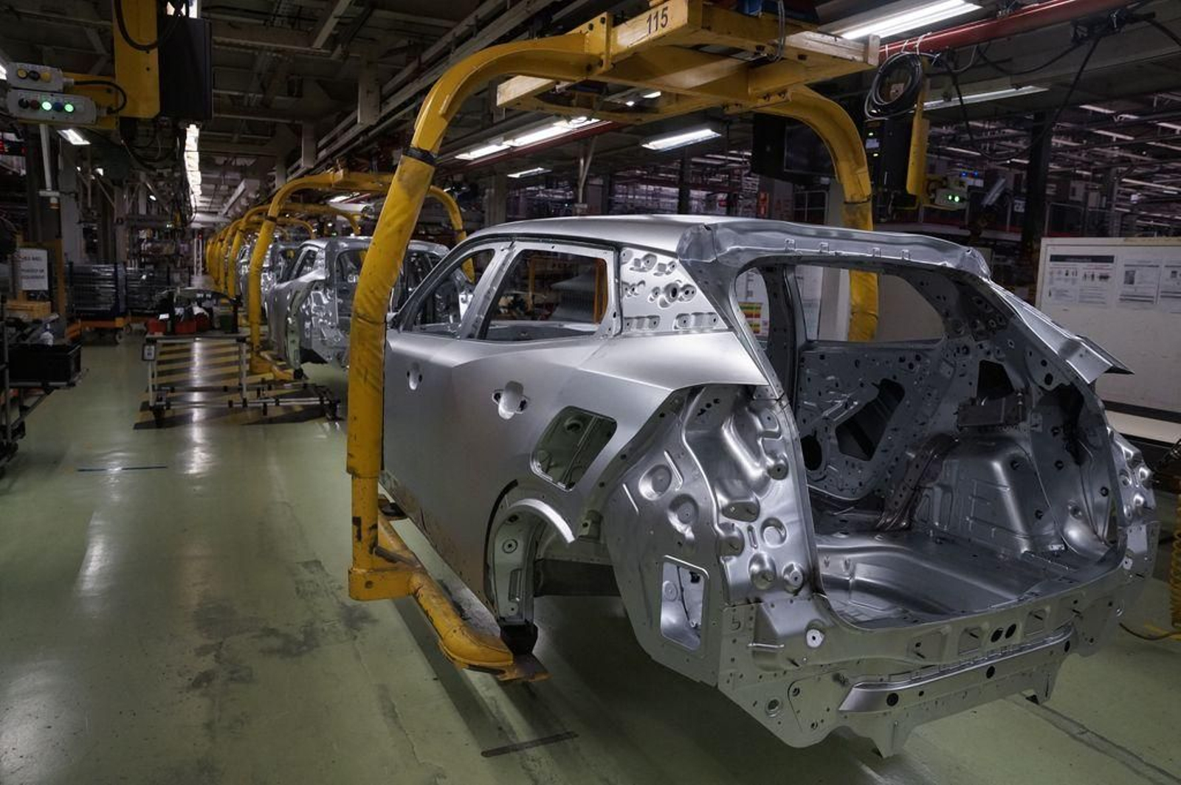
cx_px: 590
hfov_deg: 73.8
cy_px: 392
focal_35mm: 24
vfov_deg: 53.1
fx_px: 787
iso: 800
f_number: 4
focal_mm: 16
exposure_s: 1/125
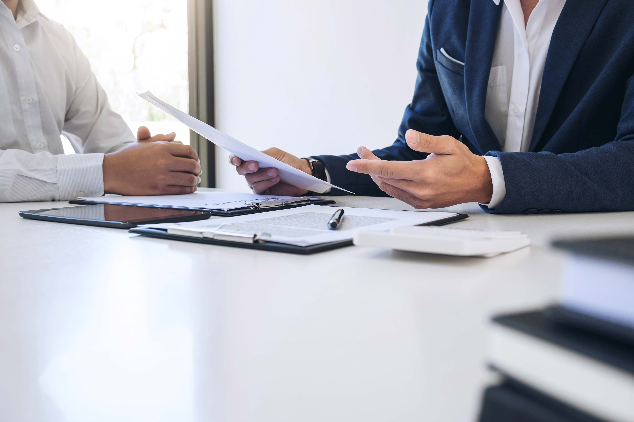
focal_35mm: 42
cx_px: 317
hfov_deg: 46.4
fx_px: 740
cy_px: 211
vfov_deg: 31.9
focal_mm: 27.7
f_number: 4
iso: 320
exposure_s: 1/100
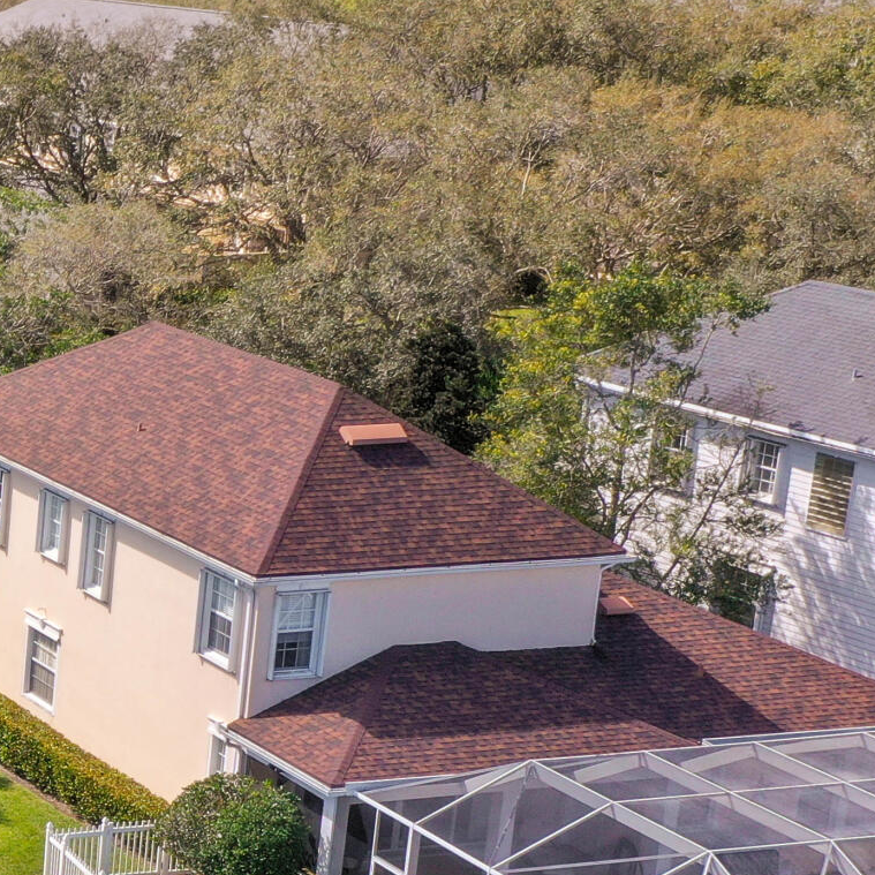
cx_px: -629
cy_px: 588
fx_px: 2688
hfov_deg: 16.1
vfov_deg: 18.4
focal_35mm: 94
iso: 100
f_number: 5.6
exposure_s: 1/320
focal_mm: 10.26
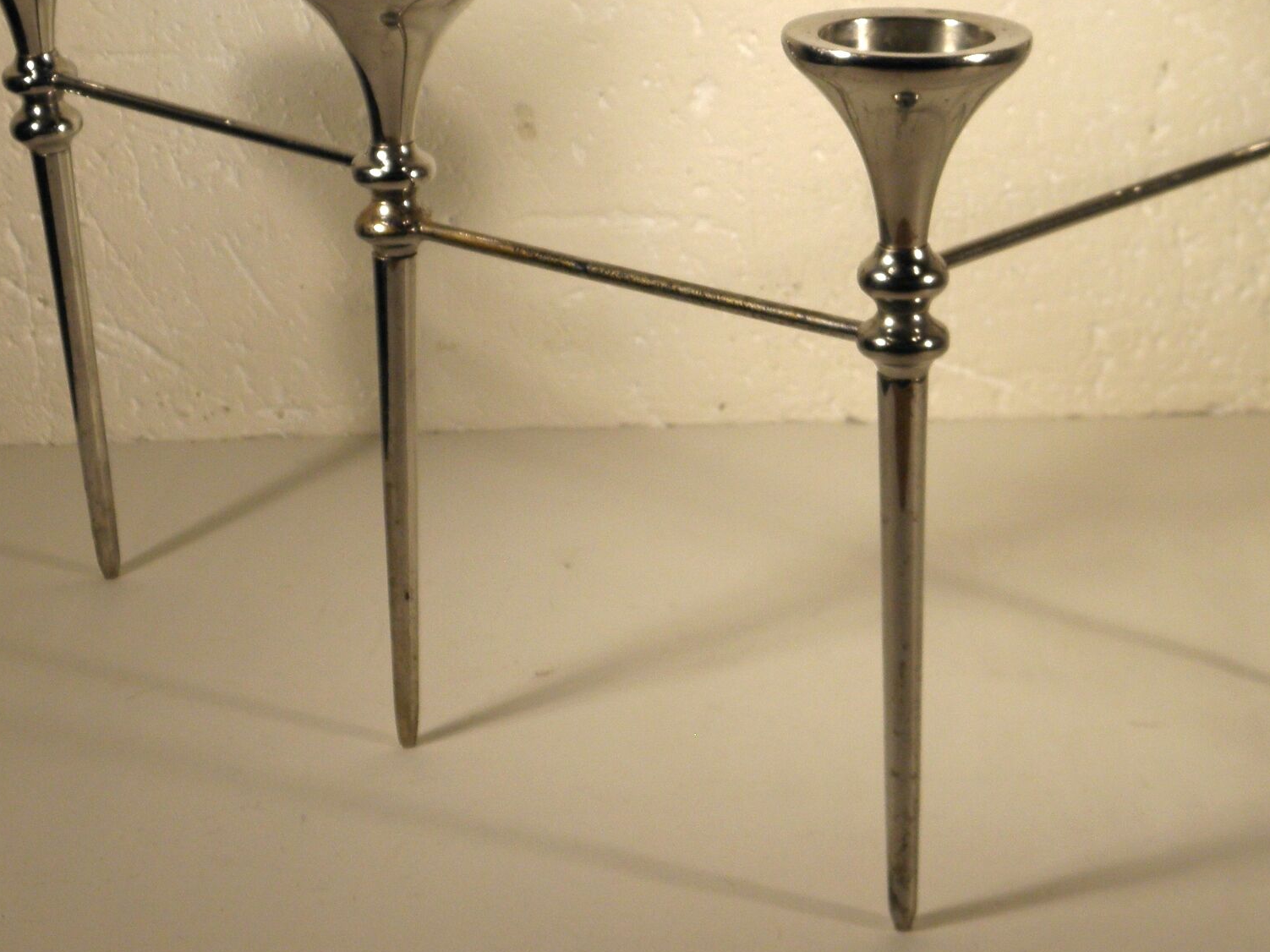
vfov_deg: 19.5
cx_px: 875
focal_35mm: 75
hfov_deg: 25.8
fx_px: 2751
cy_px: 205
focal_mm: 7.9
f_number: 3.9
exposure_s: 1/80
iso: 100
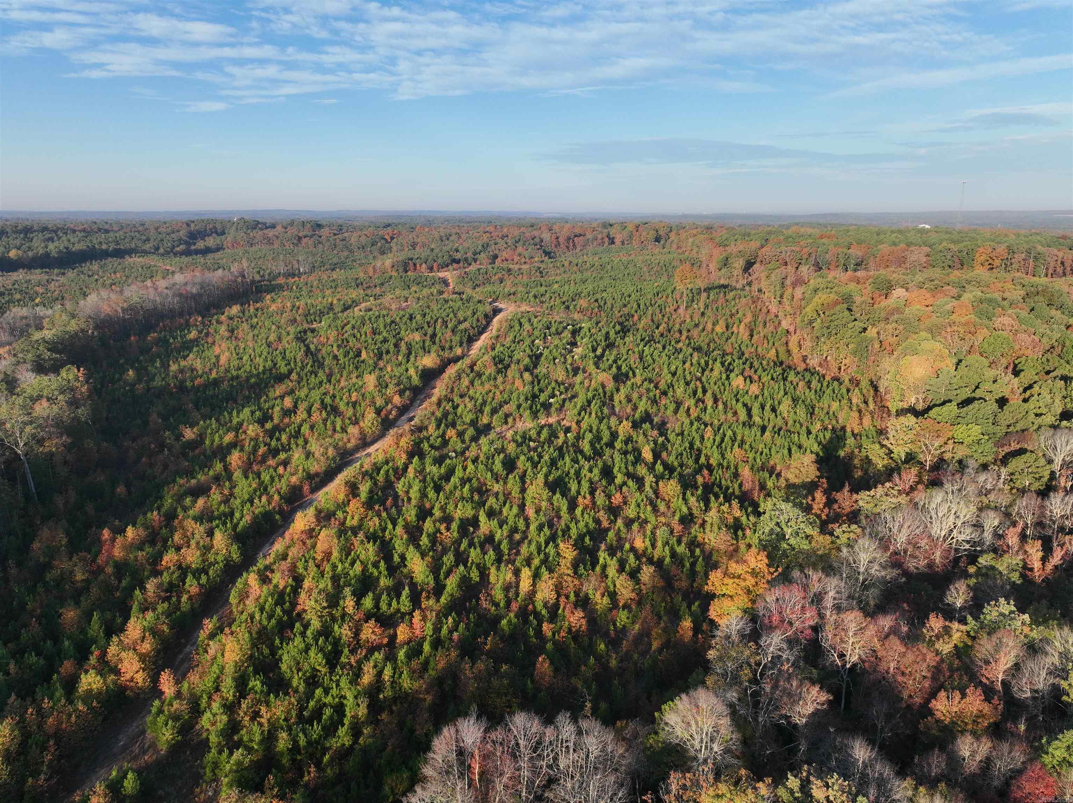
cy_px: 402
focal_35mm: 24
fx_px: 744
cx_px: 536
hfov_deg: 71.6
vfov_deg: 56.8
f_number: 2.8
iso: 200
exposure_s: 1/1250
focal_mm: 12.29
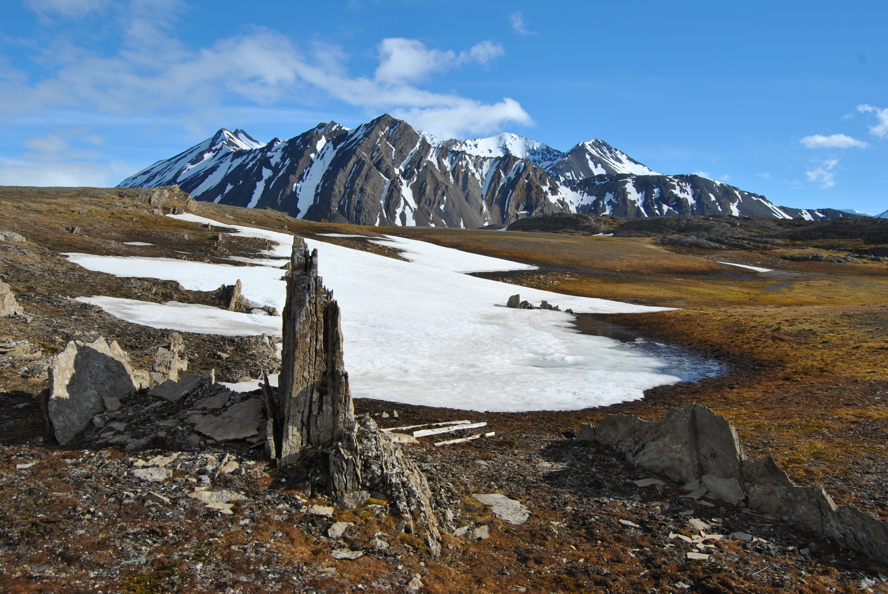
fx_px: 667
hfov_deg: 67.3
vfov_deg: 48.0
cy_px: 297
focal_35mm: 27
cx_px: 444
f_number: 9
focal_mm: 18
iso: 100
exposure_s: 1/320
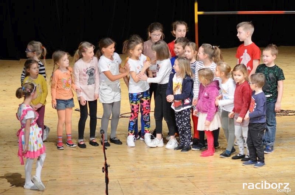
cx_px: 148
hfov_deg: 16.1
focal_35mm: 128
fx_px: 1043
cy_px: 98
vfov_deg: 10.7
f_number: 2.8
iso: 800
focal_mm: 85
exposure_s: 1/125
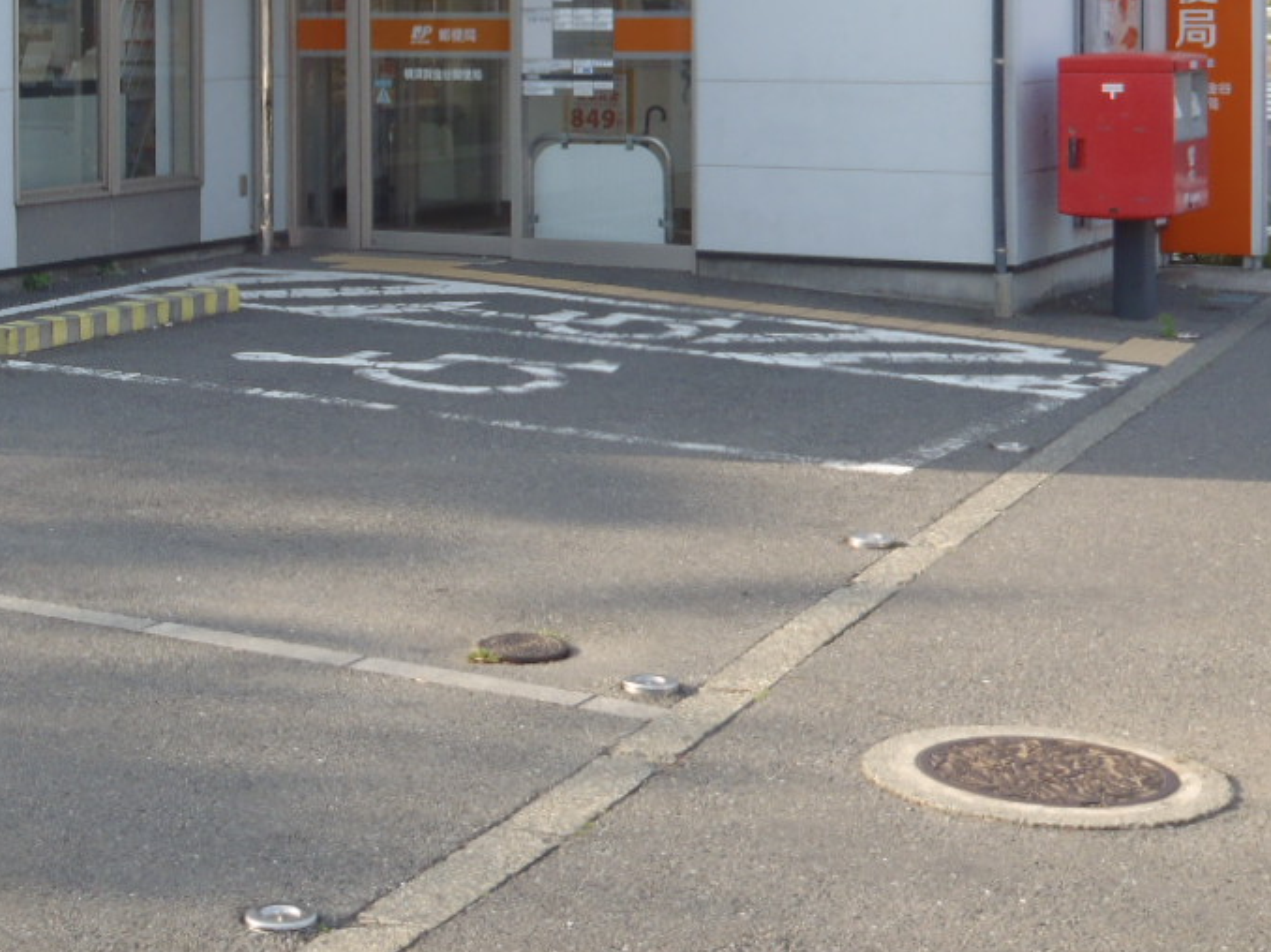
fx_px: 2496
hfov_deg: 27.9
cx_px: 229
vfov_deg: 21.0
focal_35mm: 68
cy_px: 58
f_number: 5
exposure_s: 1/100
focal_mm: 6.53
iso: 64
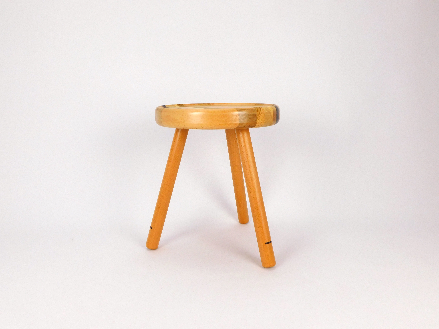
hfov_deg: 60.0
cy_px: 164
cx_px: 220
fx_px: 380
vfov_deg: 46.8
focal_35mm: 30
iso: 125
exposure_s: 1/200
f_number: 3.2
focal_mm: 5.3
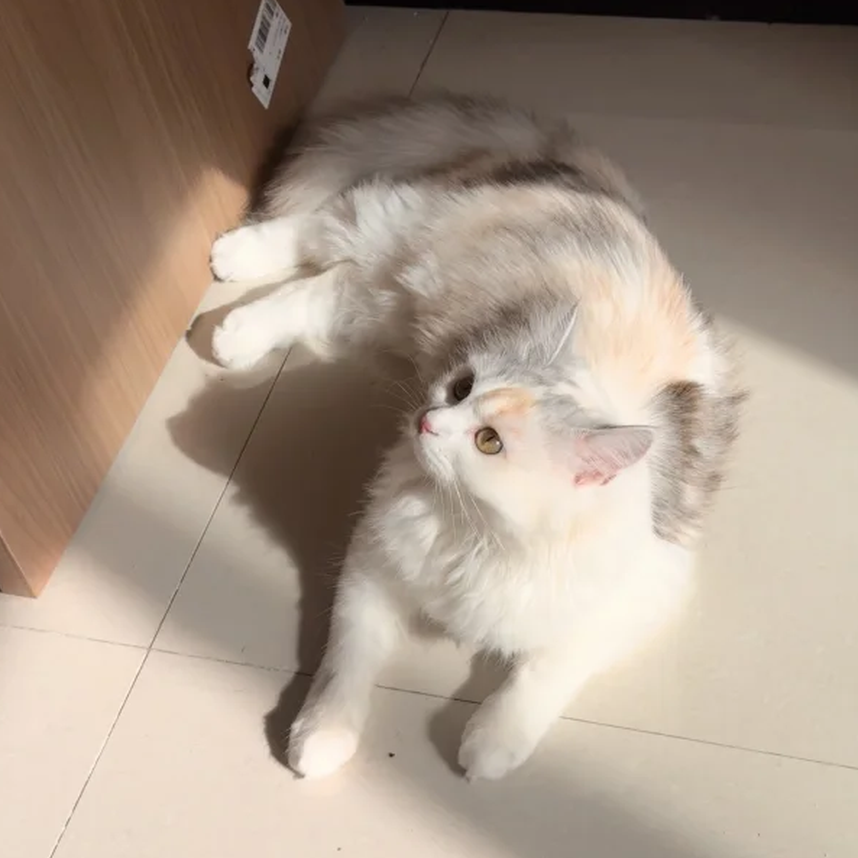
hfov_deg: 28.2
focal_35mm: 61
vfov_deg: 28.2
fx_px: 1711
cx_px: 443
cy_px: 403
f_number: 1.78
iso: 64
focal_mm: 6.76
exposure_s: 1/739
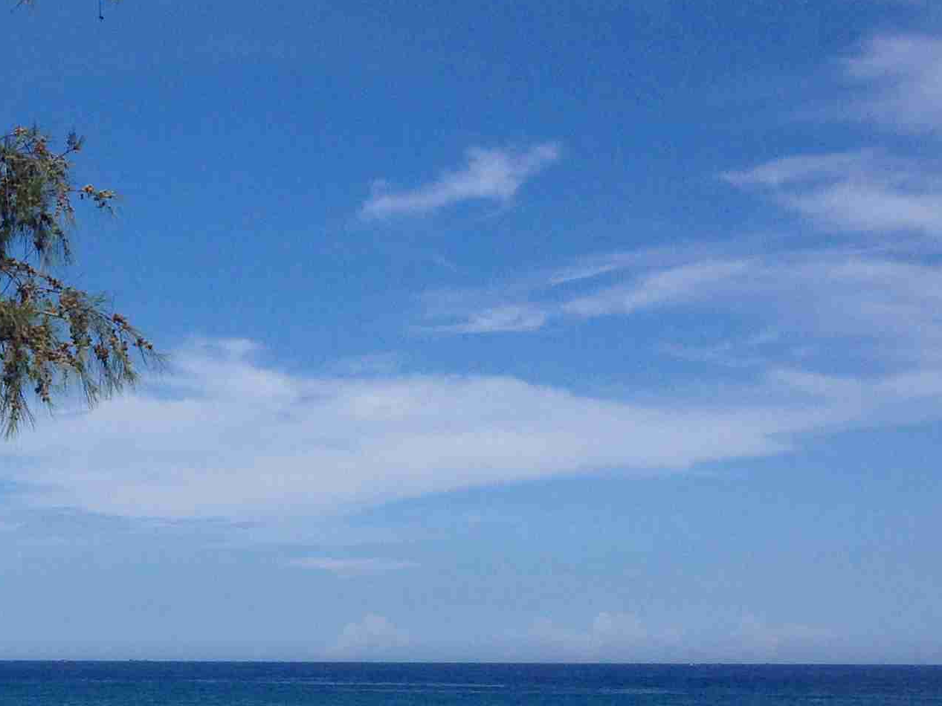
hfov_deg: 22.2
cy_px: 724
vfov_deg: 16.9
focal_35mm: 85
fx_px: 2313
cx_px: 4
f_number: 2.4
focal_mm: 4.12
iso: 50
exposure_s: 1/3012
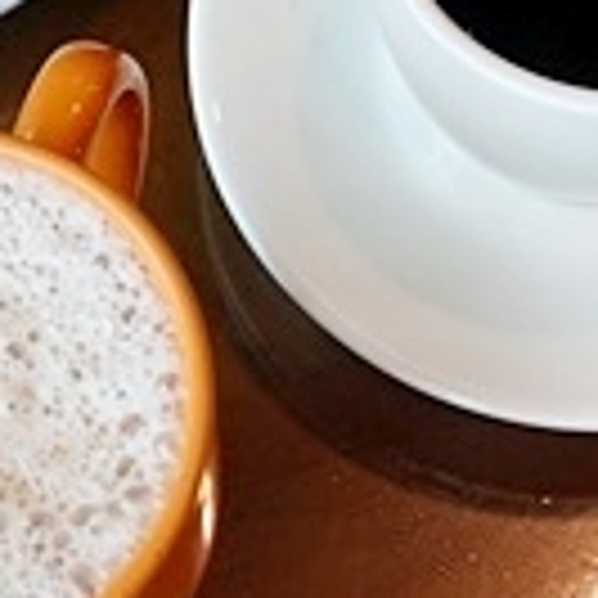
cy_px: 906
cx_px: 157
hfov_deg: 15.4
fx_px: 2208
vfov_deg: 14.4
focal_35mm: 113
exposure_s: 1/60
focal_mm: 19
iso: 640
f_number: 5
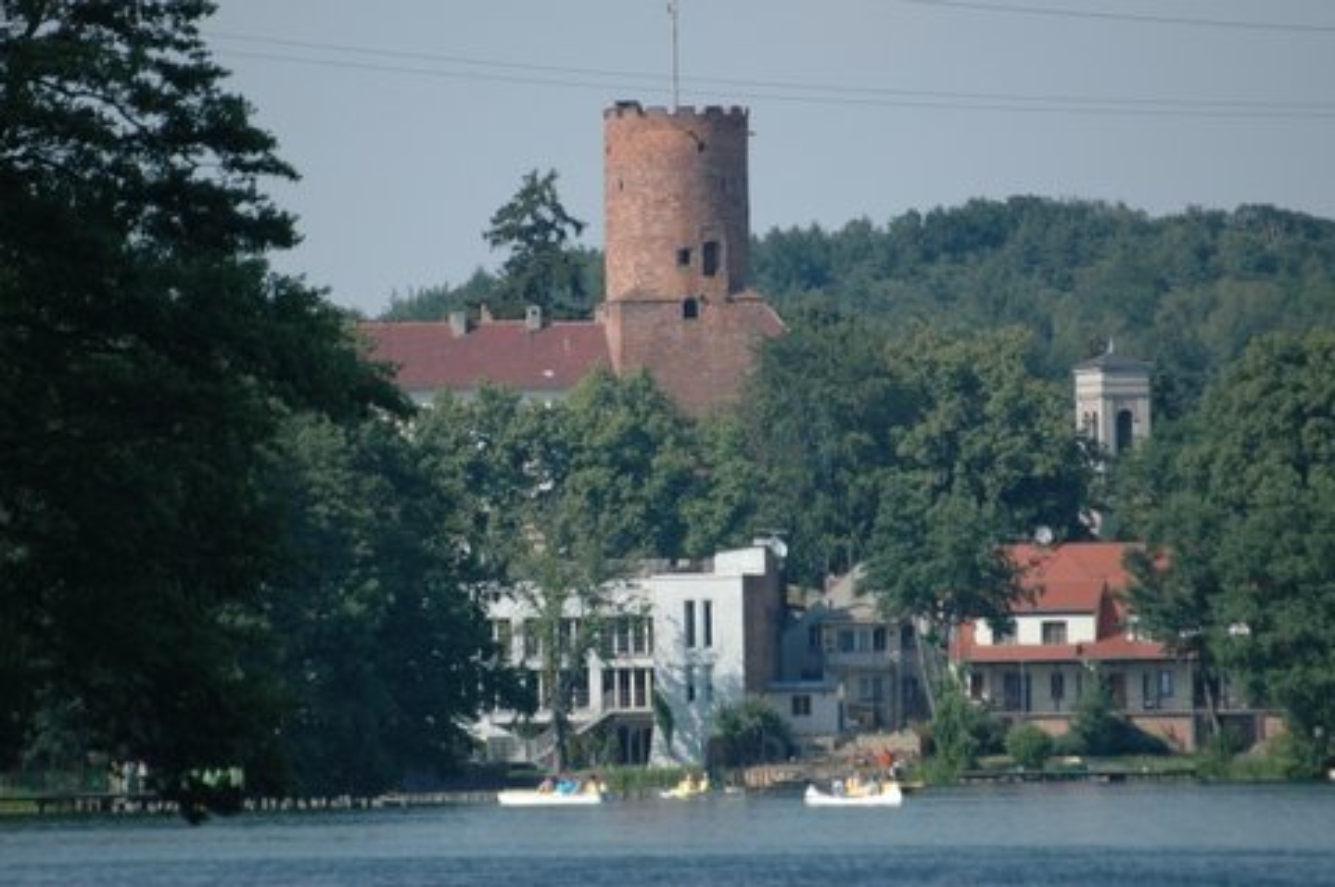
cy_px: 444
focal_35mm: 450
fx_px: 16670
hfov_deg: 4.6
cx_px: 668
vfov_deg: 3.0
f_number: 5.6
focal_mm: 300
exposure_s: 1/320
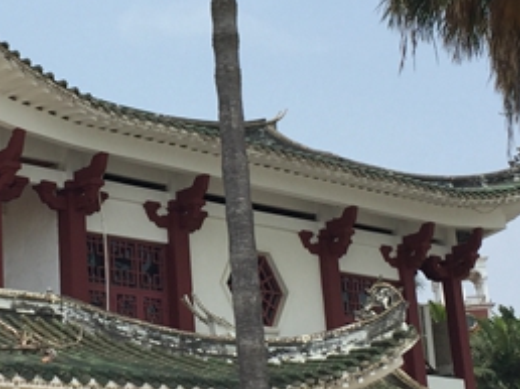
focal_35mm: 90
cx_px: 131
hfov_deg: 21.6
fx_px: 1351
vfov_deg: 16.4
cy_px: 153
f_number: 2.2
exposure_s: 1/2198
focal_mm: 4.15
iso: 32
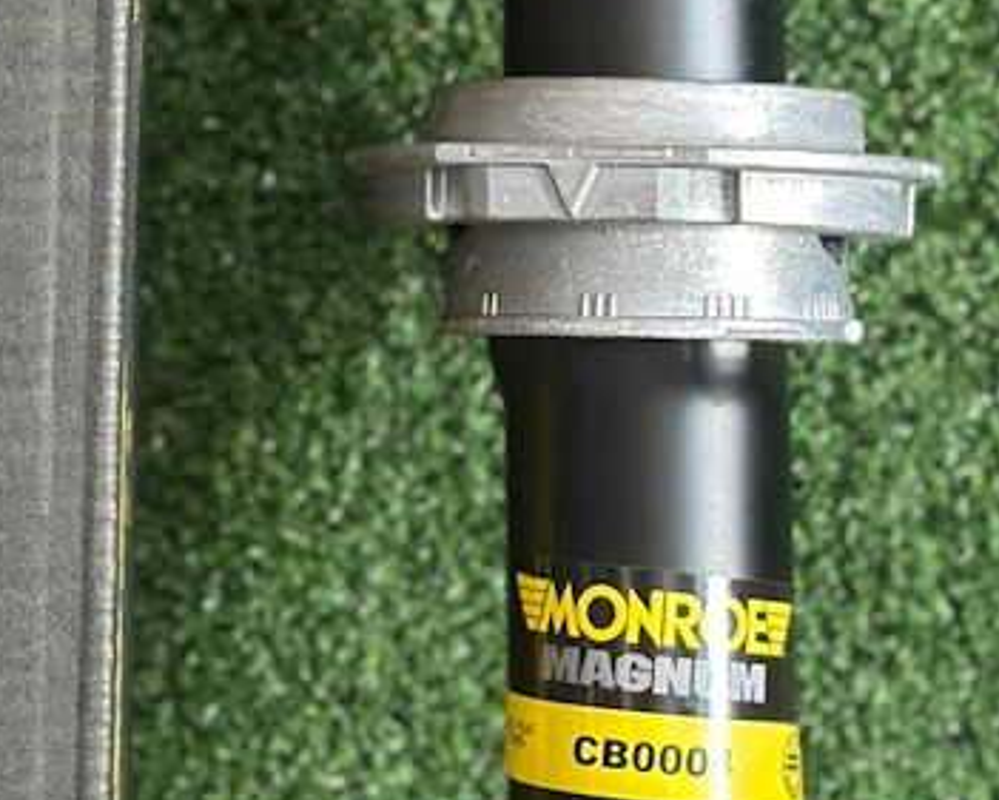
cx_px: 276
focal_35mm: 171
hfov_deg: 11.3
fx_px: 5057
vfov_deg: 8.9
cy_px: -253
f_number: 1.78
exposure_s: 1/50
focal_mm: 6.86
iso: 250
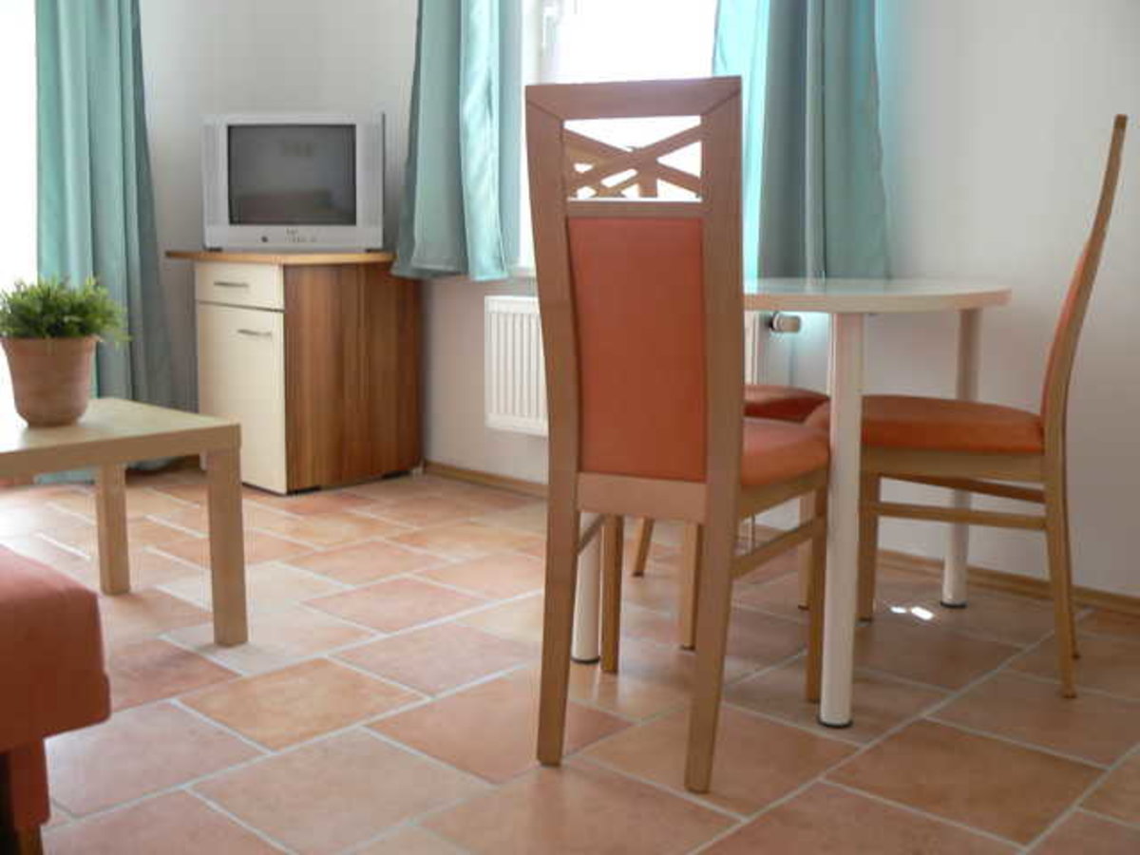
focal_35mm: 36
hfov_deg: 51.4
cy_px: 428
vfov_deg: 39.7
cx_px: 570
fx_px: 1186
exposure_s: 1/30
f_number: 2.8
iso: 80
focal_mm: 6
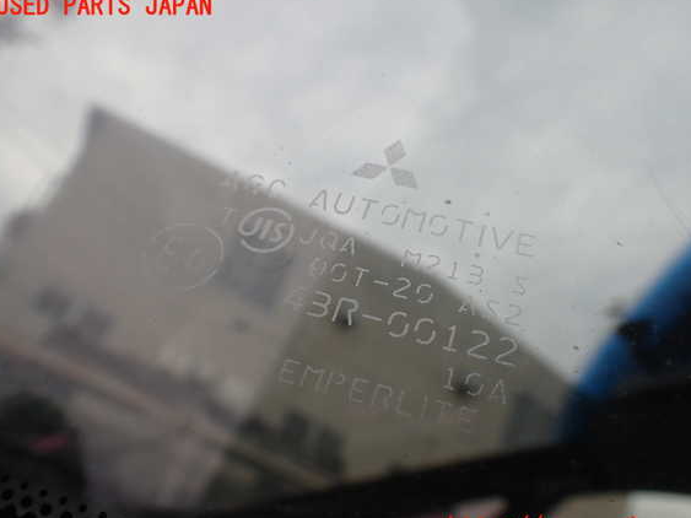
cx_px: 357
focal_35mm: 32
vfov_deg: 44.1
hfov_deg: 56.8
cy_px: 268
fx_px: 639
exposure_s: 1/160
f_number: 9
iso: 100
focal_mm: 5.4
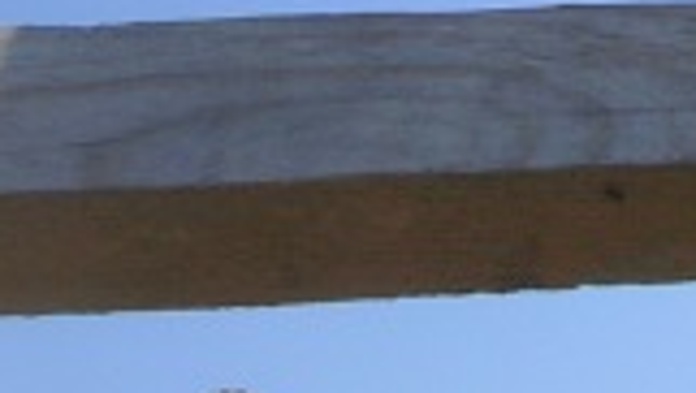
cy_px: -404
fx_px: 3030
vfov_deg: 7.1
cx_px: 914
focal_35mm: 164
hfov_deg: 12.7
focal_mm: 6.2
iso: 50
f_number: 5.8
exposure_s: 1/260
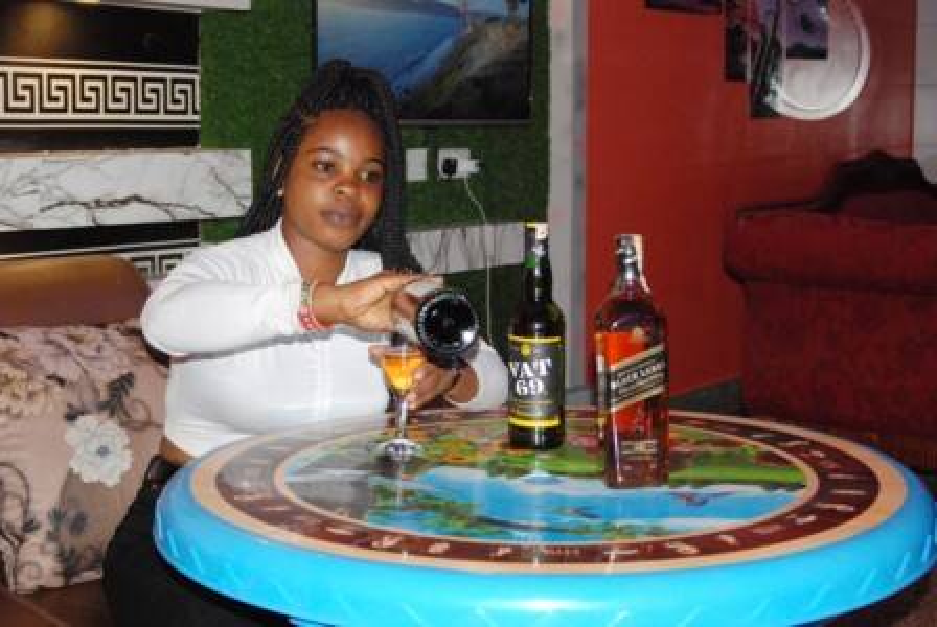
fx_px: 1486
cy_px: 314
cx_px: 468
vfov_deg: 23.9
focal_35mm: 57
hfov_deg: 35.0
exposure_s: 1/200
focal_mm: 38
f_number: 3.8
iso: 1600
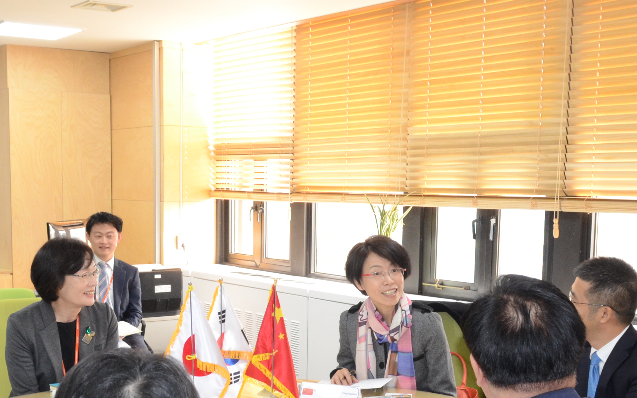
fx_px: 974
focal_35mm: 56
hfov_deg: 36.2
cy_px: 318
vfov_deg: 22.8
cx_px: 289
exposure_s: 1/80
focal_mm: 17
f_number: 6.3
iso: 1250
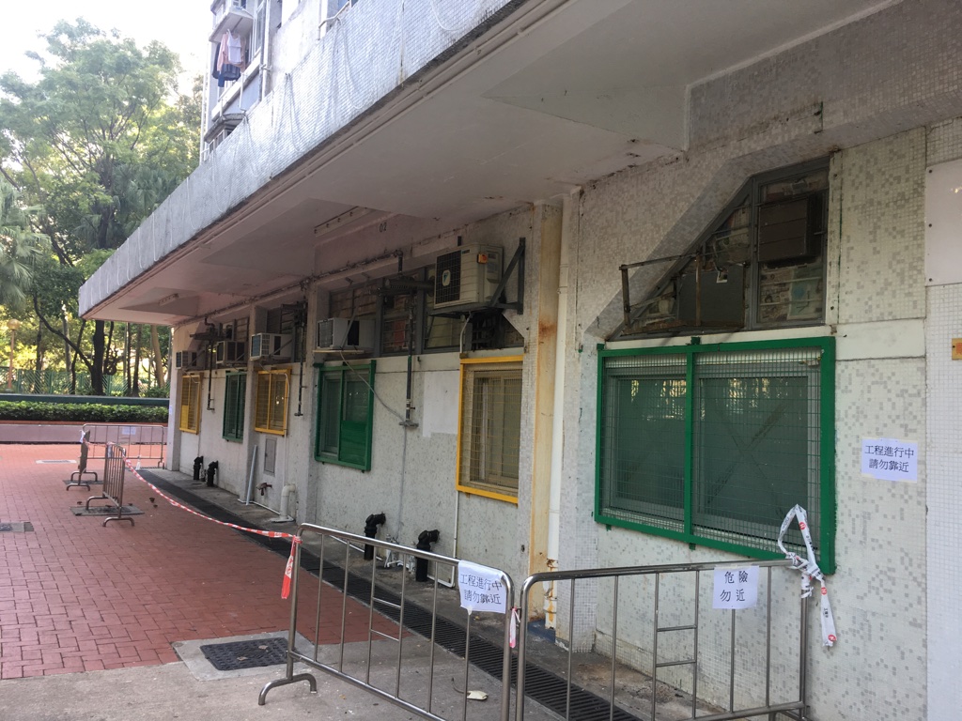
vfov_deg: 48.2
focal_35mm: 29
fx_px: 806
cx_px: 481
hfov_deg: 61.7
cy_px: 360
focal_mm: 4.15
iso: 32
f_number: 2.2
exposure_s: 1/50
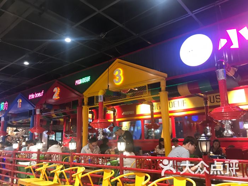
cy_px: 93
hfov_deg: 63.4
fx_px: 201
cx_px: 124
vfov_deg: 49.7
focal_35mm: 28
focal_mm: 3.99
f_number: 1.8
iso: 80
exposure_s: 1/17
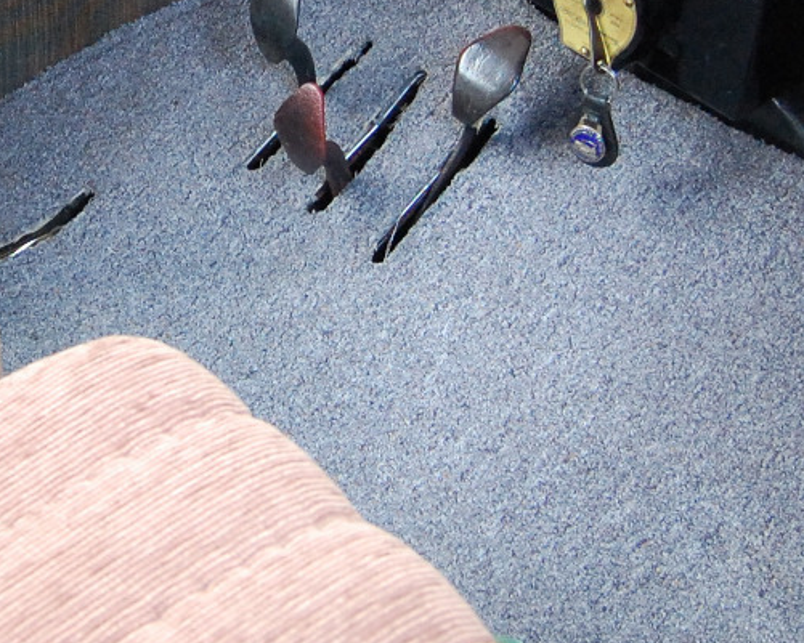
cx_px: 130
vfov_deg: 18.4
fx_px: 1952
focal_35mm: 82
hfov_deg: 22.9
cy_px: 74
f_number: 4
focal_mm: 18
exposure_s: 1/60
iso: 1600
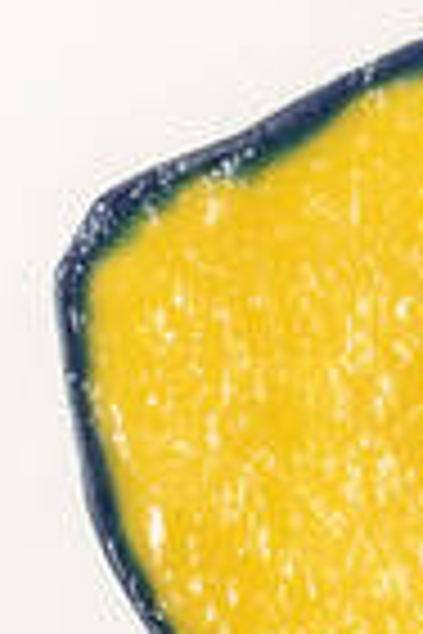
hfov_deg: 3.4
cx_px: 886
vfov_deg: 5.1
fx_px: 7117
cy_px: 906
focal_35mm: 404
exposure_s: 1/160
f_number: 16
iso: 100
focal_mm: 35
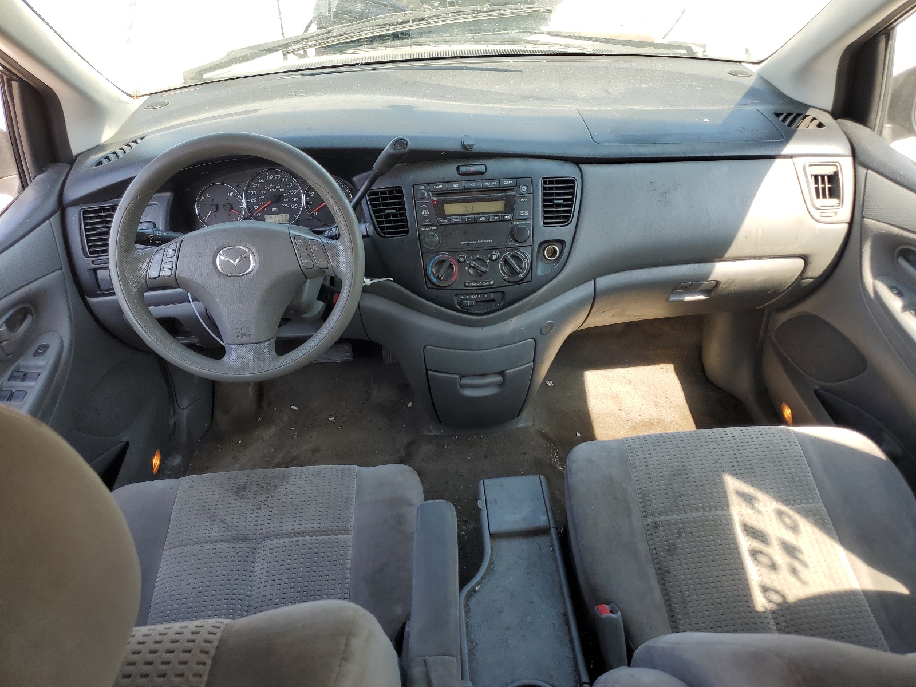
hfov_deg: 67.3
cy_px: 344
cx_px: 458
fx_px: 688
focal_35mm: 26
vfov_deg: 53.1
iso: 50
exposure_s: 1/323
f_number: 1.5
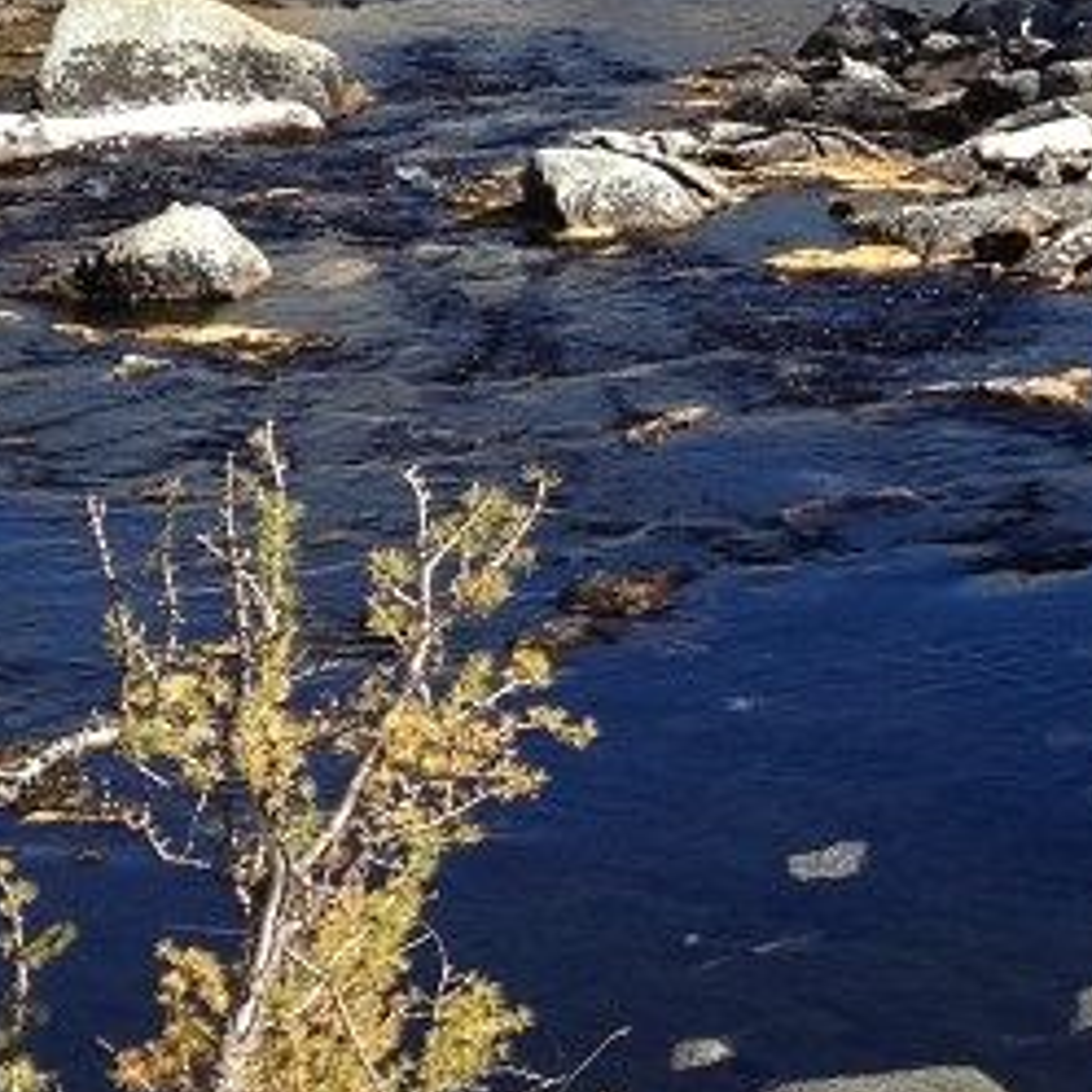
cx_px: 1324
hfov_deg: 13.2
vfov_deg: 13.1
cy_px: -333
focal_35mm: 129
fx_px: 4604
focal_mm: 4.28
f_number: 2.4
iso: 50
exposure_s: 1/1062
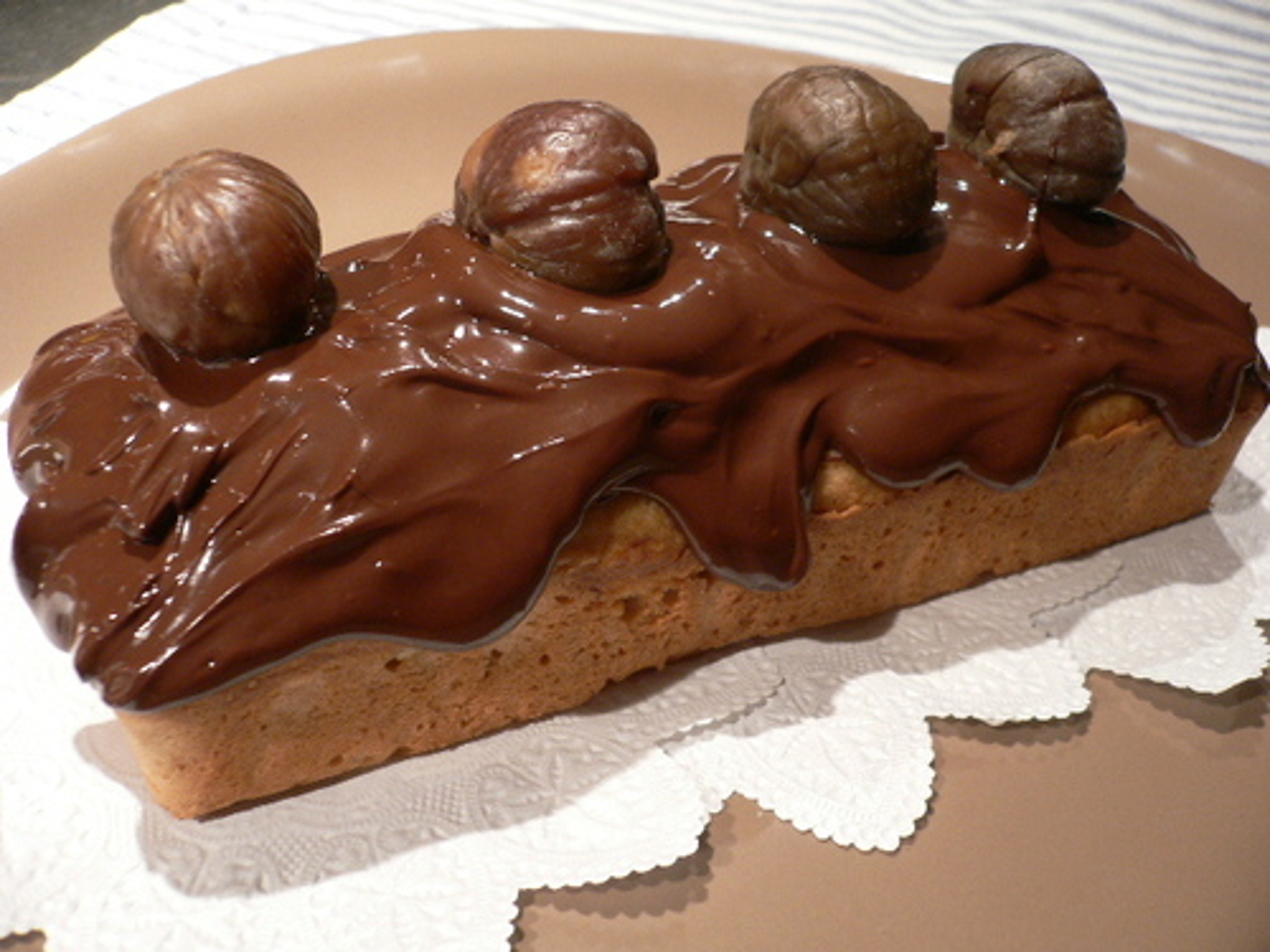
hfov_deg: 52.6
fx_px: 1284
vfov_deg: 40.7
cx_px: 635
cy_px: 476
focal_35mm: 35
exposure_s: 1/20
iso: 150
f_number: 2.8
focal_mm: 5.8
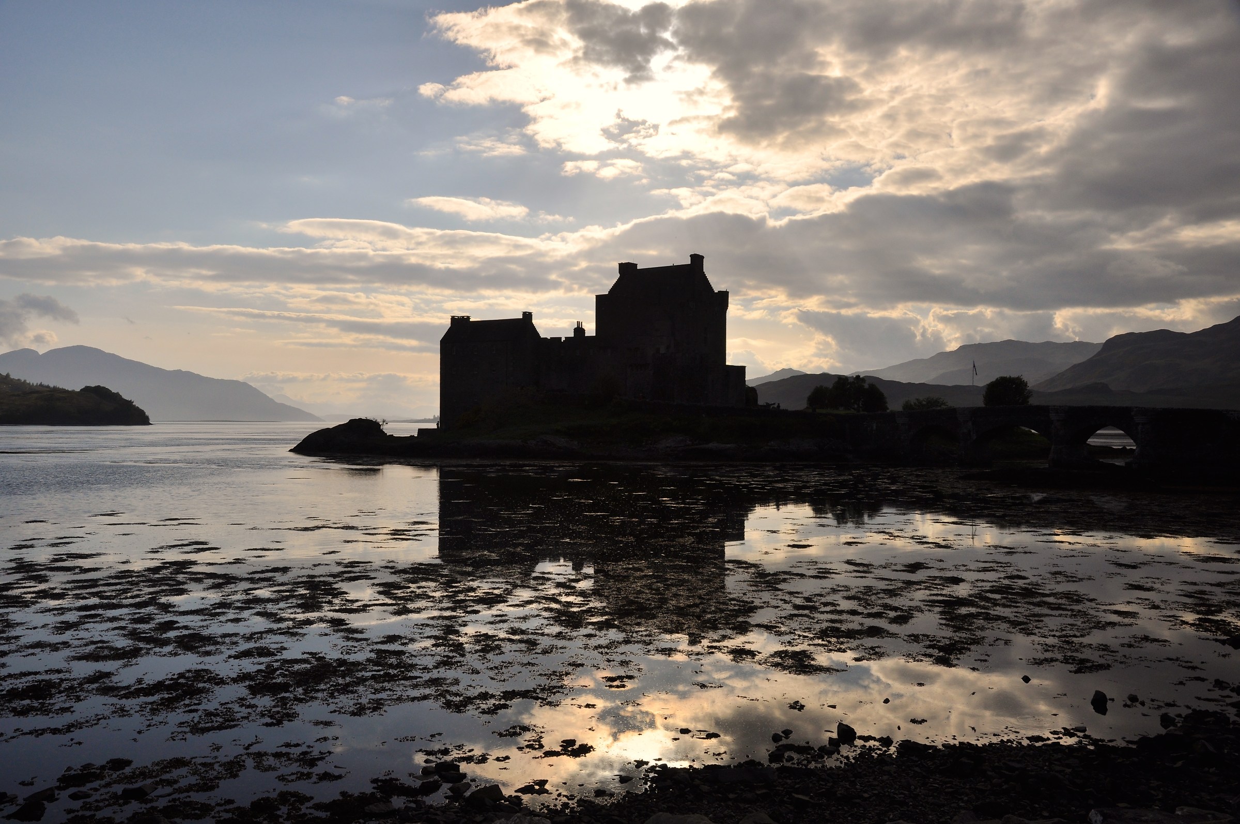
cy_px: 412
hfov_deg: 57.3
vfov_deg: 39.9
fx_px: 1135
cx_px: 620
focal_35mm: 33
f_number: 11
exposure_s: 1/200
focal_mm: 22
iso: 200
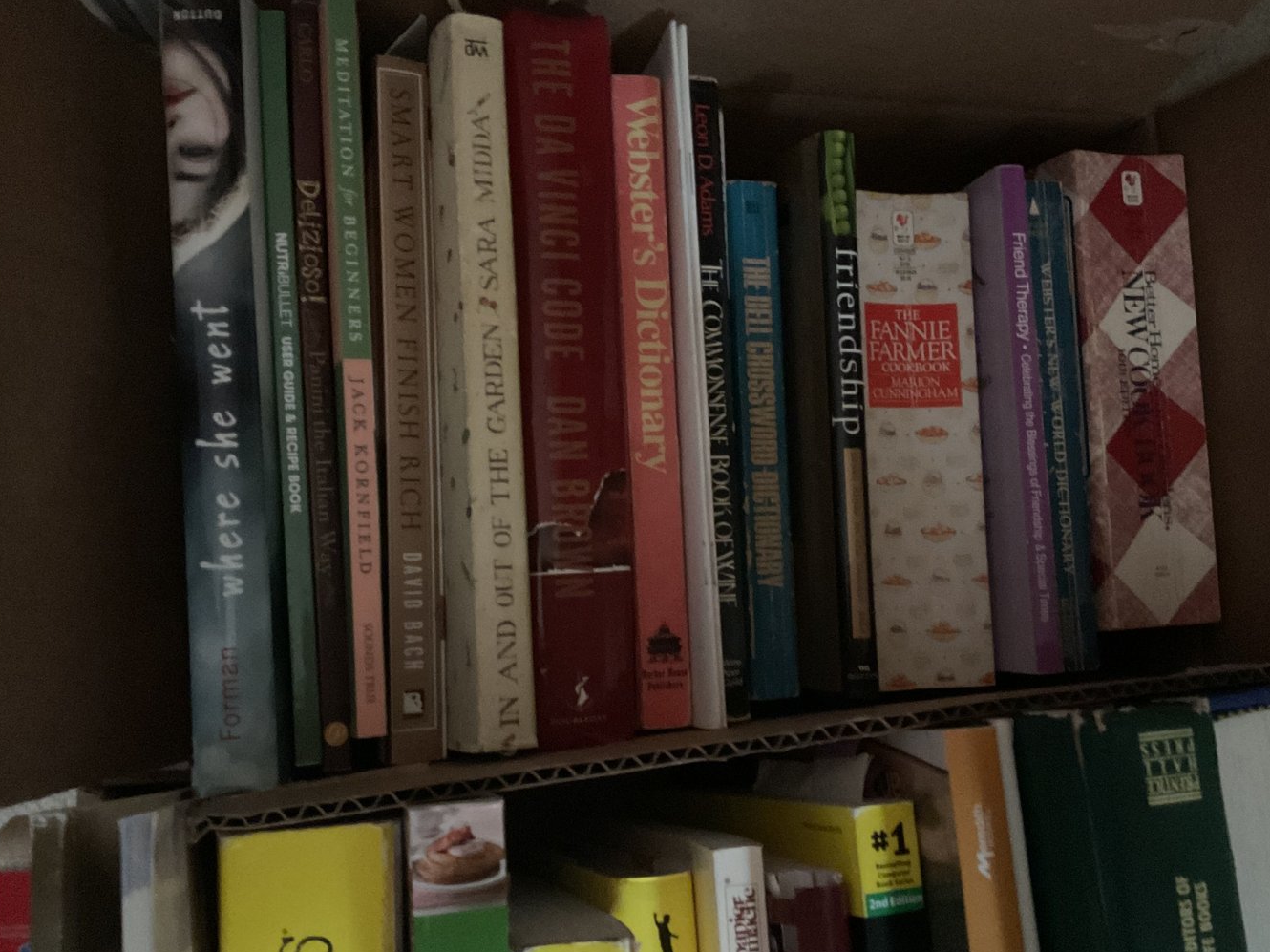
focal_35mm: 33
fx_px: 1210
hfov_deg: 55.4
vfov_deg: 42.9
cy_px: 507
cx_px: 655
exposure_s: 1/17
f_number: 1.8
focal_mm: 3
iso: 1000
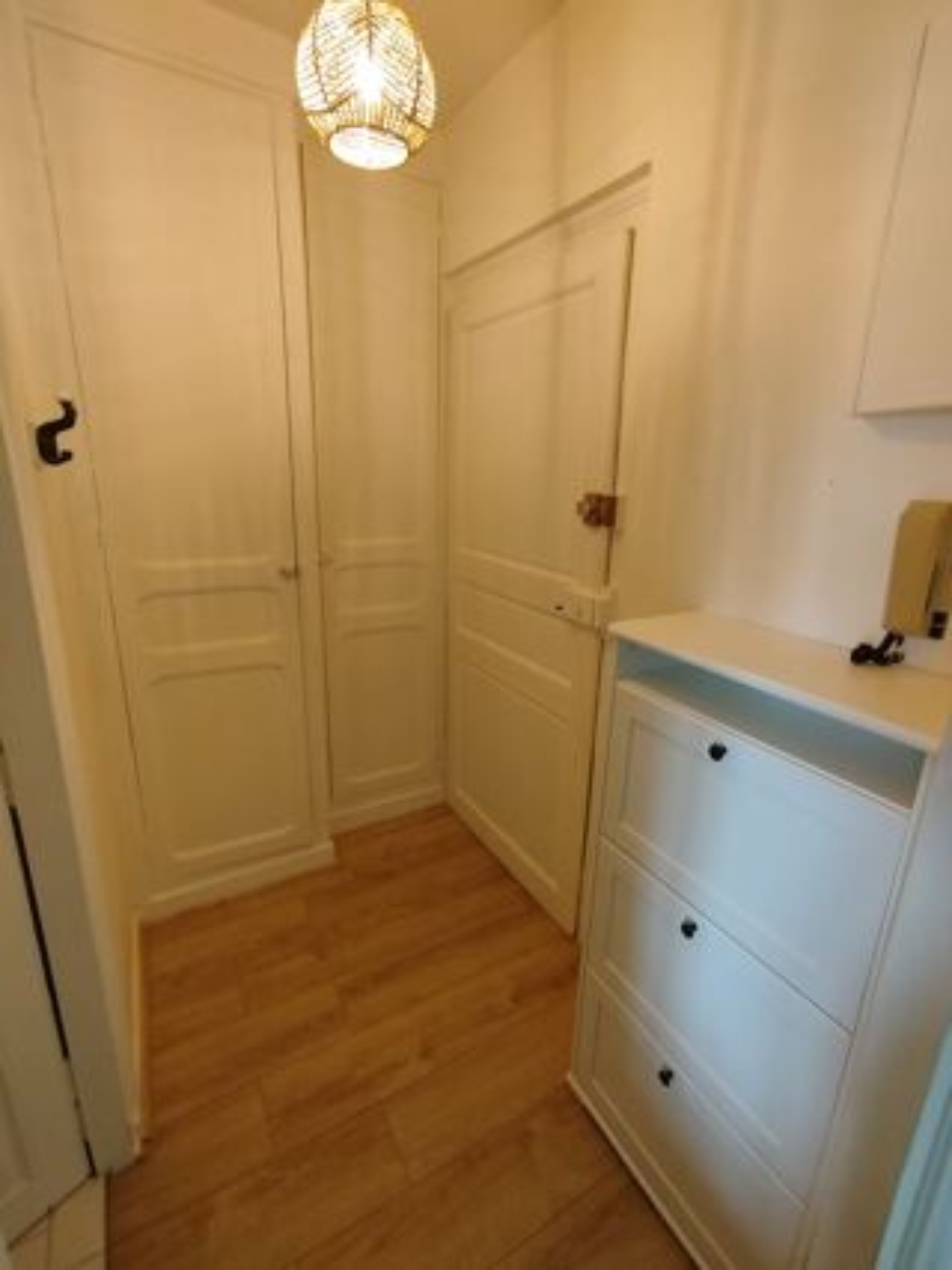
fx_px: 550
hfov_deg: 81.7
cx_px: 476
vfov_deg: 98.2
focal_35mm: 15
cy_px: 635
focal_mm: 1.65
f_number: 2.2
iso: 160
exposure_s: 1/33
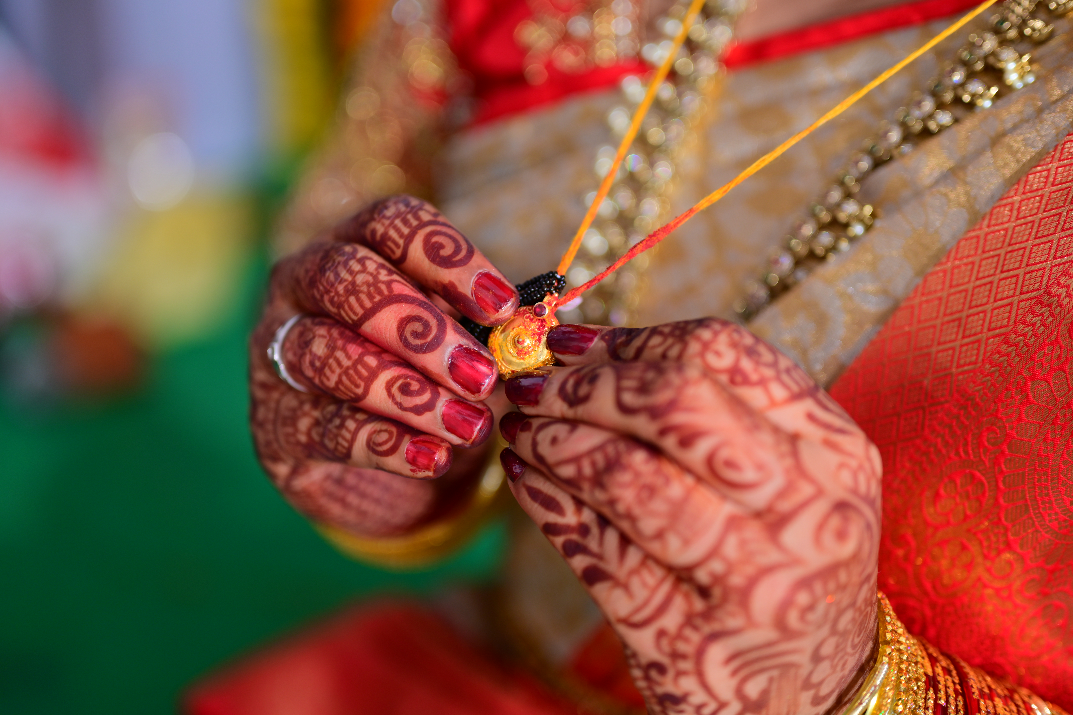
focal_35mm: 50
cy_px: 358
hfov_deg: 39.6
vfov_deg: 27.0
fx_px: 1490
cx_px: 536
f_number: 1.8
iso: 64
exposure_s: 1/125
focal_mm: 50
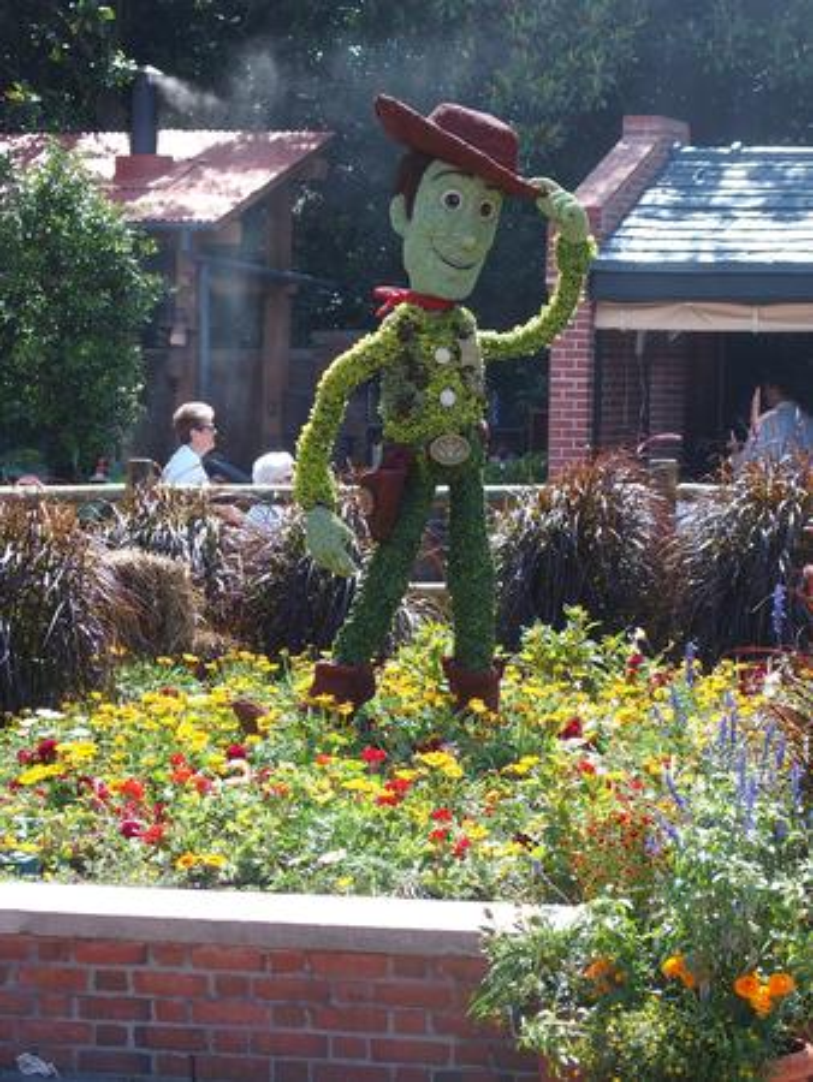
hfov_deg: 16.1
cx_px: 406
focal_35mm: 92
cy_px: 541
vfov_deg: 21.3
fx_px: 2878
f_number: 3.5
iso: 100
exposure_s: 1/320
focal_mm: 19.6
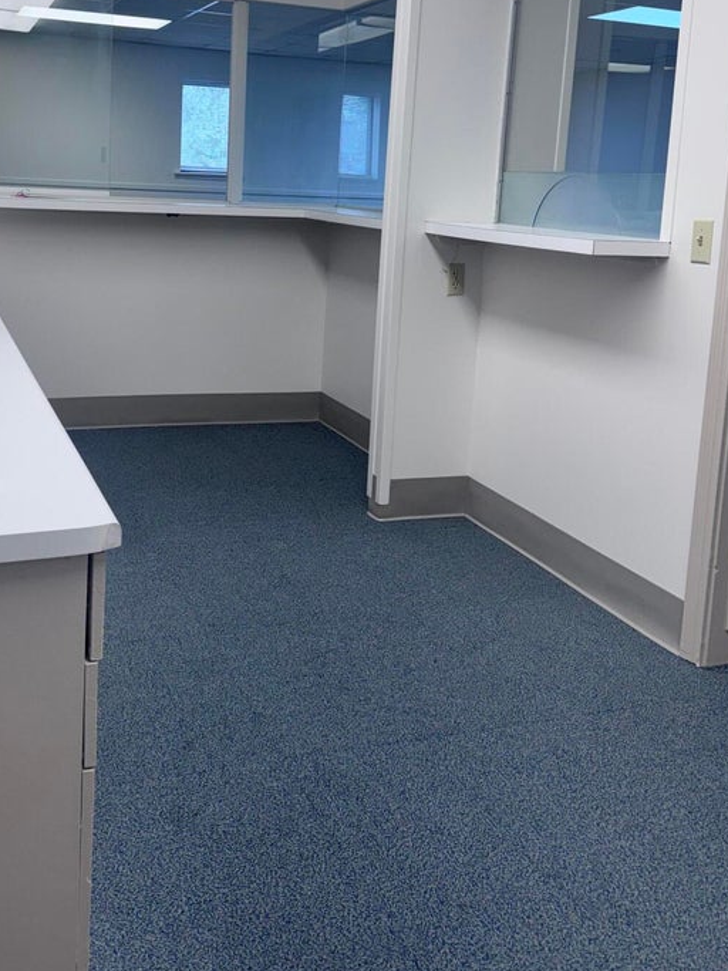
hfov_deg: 39.4
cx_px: 269
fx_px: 1010
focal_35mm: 36
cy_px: 297
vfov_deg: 50.1
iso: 64
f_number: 1.78
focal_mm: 6.76
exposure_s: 1/244
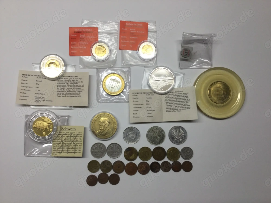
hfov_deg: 58.4
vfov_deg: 45.4
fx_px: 243
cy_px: 102
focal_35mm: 31
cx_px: 136
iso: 25
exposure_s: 1/50
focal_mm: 3.3
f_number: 2.4
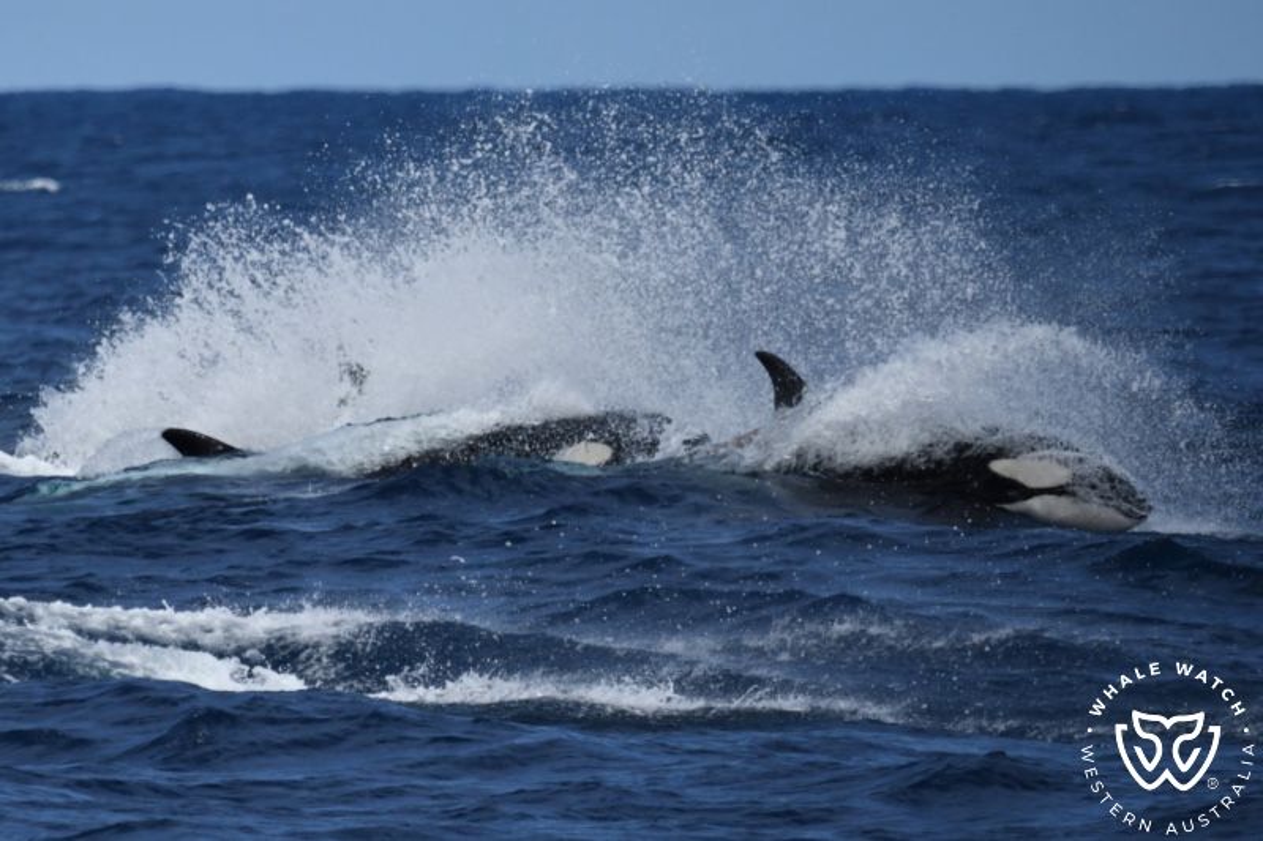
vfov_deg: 2.3
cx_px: 632
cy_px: 420
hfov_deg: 3.4
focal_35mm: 600
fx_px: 21044
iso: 720
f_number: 6.3
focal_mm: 600
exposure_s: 1/8000
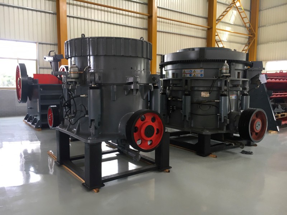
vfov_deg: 48.2
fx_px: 240
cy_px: 108
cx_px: 144
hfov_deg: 61.7
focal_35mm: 29
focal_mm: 4.15
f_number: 2.2
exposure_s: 1/33
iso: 32
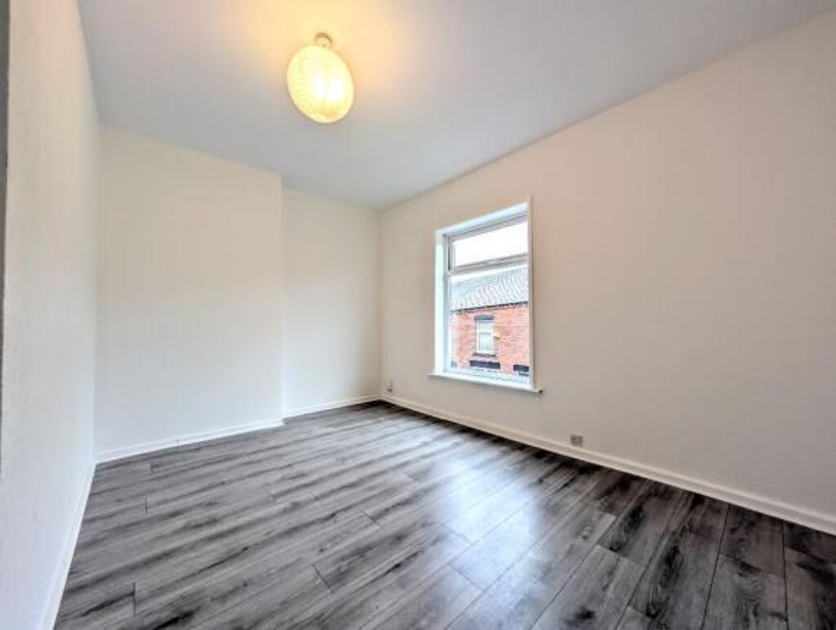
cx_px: 418
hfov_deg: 110.4
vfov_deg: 94.7
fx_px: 290
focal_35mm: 12
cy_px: 315
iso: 63
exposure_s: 1/76.4
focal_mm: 2.02
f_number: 1.7
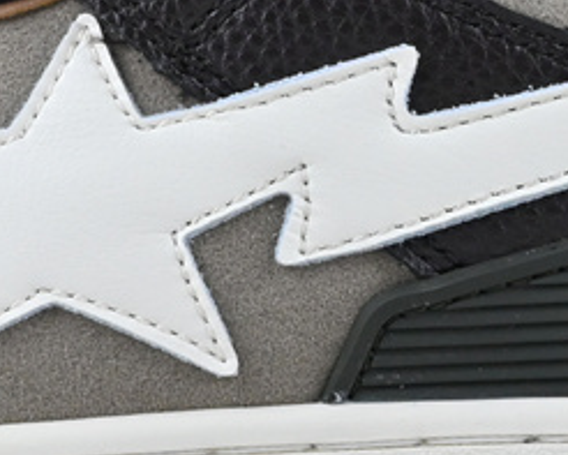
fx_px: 3635
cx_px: -9
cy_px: 164
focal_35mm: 216
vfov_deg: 7.2
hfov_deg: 8.9
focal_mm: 31.5
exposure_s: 1/125
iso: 1000
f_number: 10
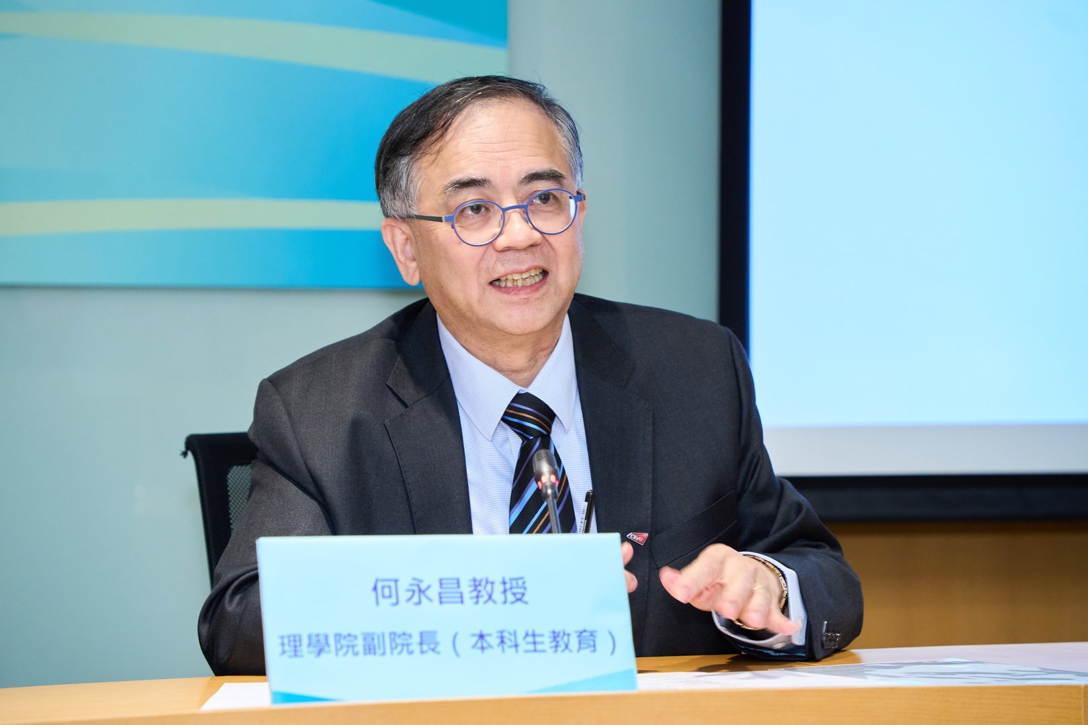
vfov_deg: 10.8
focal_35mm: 127
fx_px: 3838
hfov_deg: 16.1
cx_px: 544
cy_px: 362
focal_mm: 127
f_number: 5.6
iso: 2000
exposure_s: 1/100
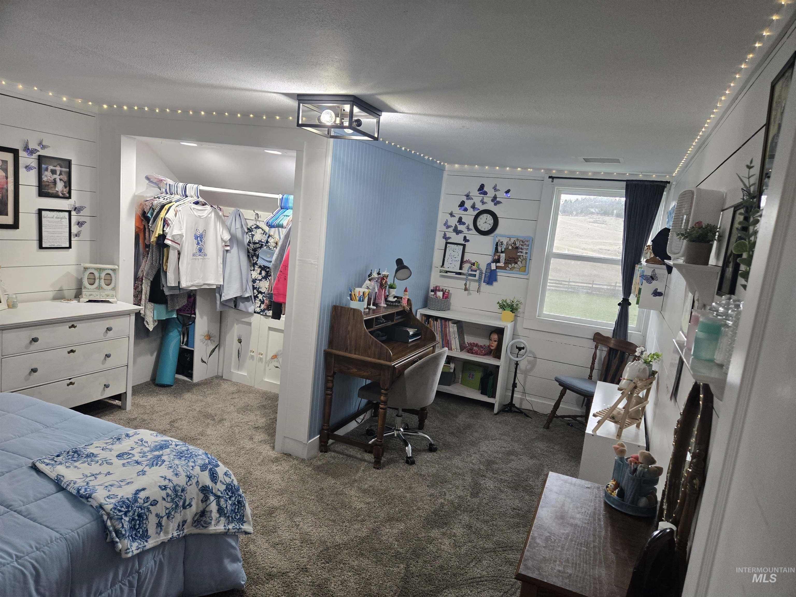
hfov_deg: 73.9
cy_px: 298
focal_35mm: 23
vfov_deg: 58.9
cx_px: 398
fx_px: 529
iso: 250
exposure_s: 1/120
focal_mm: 5.4
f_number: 1.8
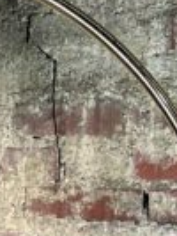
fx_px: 1259
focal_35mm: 185
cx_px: -163
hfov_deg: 7.7
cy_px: 344
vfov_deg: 10.4
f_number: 1.78
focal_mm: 6.86
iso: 160
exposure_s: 1/100
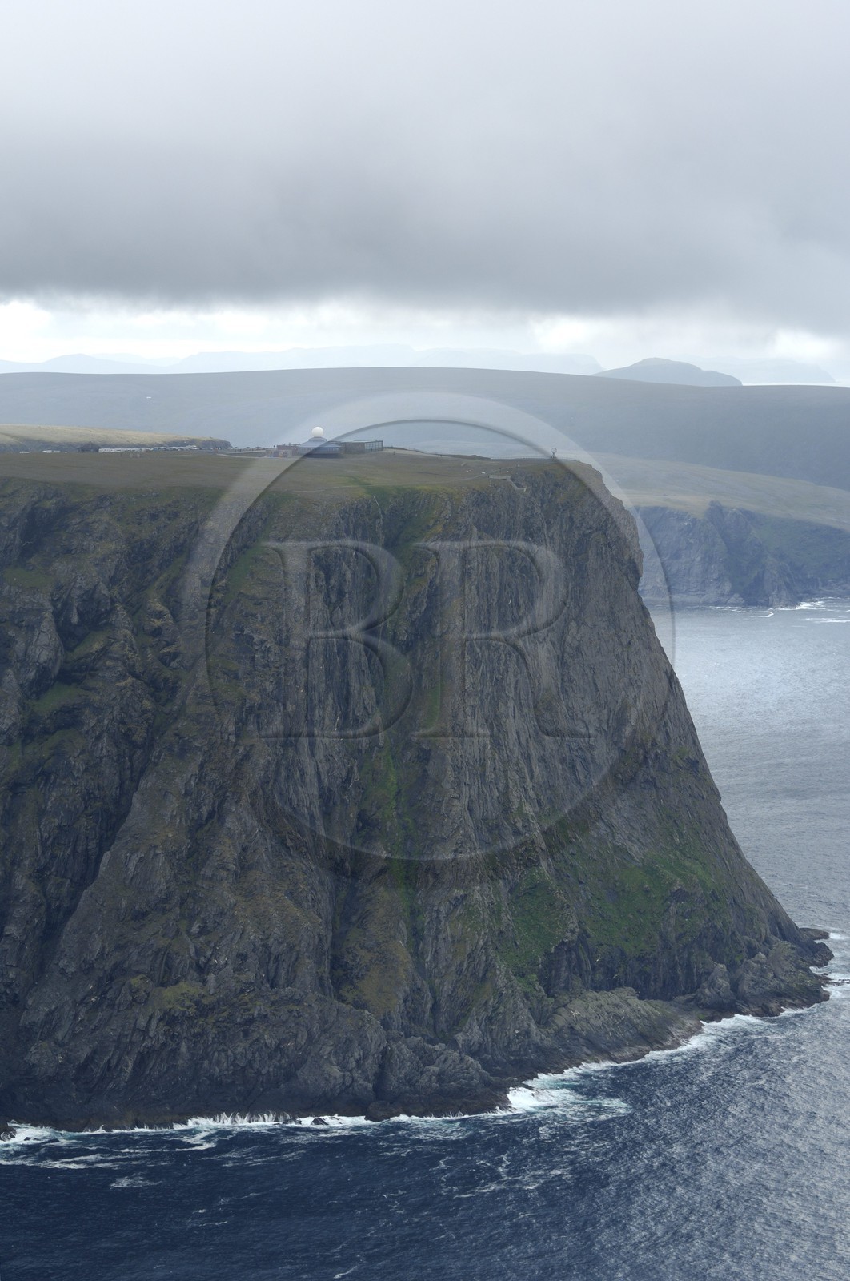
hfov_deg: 11.4
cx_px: 425
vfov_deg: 17.1
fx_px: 4263
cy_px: 640
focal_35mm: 120
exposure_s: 1/1000
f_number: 3.2
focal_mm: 80
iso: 100
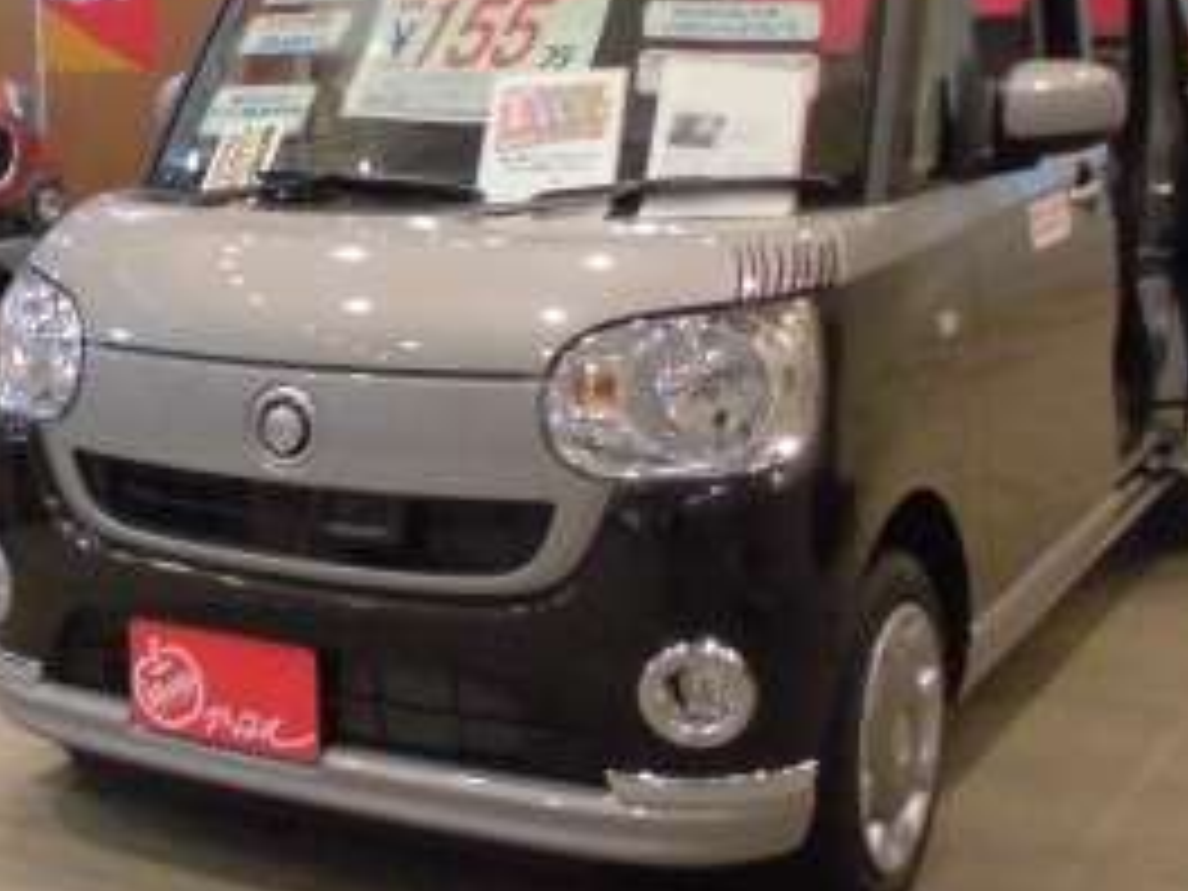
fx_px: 2162
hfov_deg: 28.5
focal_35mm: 63
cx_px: -45
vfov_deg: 22.9
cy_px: 144
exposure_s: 1/60
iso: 400
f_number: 3.5
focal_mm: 4.6
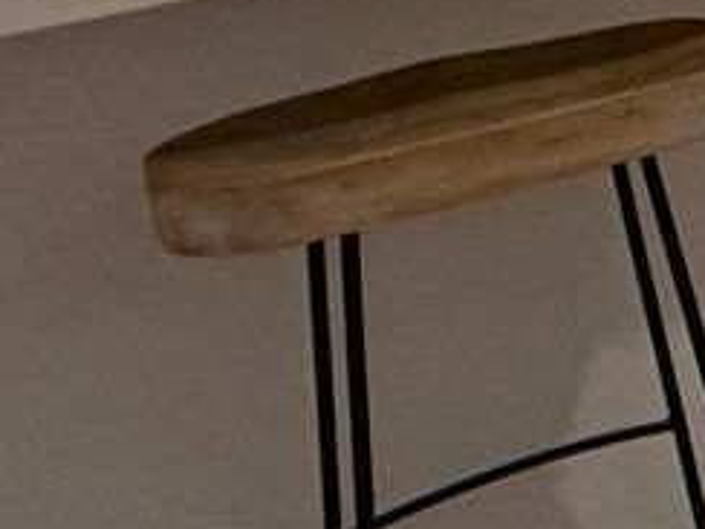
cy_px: -436
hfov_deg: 9.6
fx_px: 2240
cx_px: 2450
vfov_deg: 12.3
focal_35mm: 110
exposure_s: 1/60
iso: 200
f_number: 2.2
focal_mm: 2.22
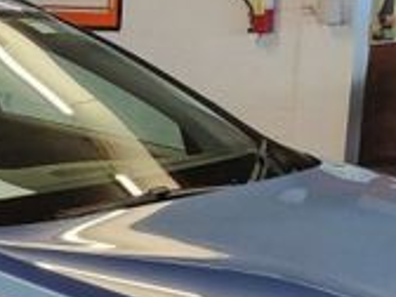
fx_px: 1064
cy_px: 314
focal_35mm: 93
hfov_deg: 20.5
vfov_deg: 15.5
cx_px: 12
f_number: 2
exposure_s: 1/50
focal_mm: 3.08
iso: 160
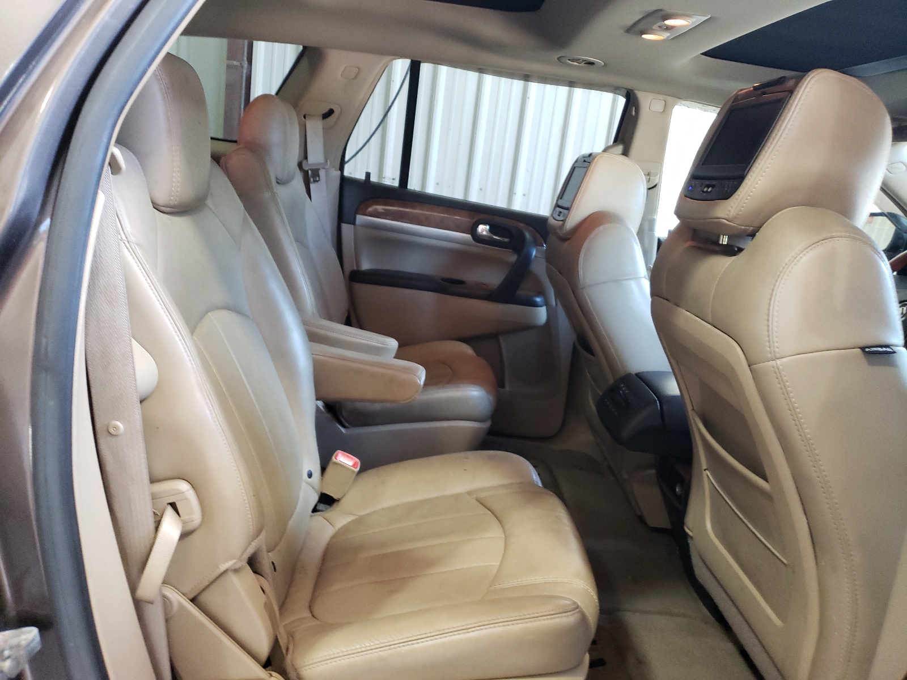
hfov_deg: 67.3
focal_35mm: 26
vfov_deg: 53.1
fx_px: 681
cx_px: 454
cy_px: 340
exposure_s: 1/60.2
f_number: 1.5
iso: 321
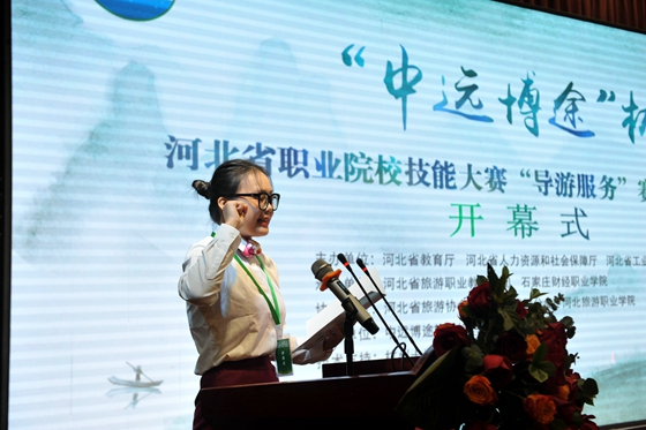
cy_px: 215
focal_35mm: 50
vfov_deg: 27.0
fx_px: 897
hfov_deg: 39.6
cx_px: 323
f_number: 3.5
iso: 250
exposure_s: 1/80
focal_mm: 50
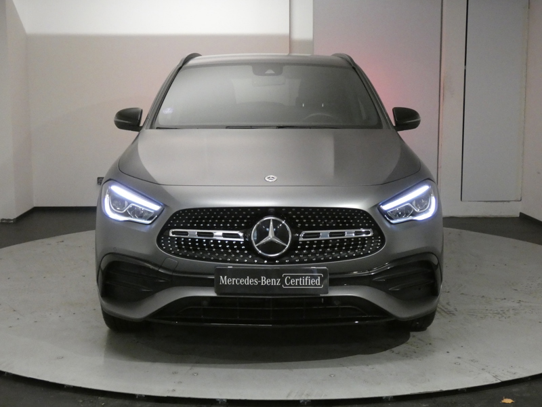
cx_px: 271
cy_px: 204
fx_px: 783
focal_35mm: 50
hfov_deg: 38.2
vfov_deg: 29.1
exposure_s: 1/80
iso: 1250
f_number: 3.9
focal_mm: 9
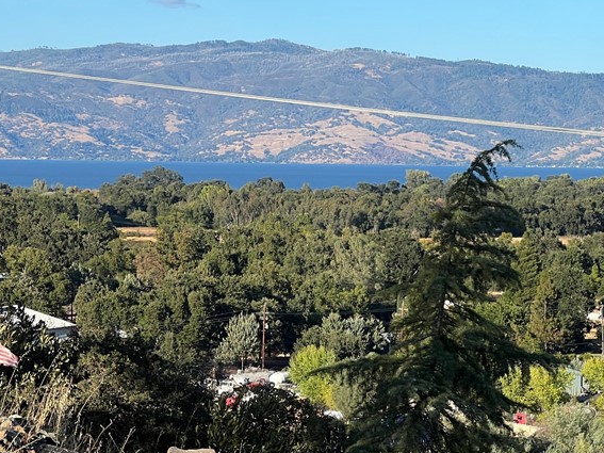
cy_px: 168
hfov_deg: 14.1
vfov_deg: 10.7
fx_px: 2425
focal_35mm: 139
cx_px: 144
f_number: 2.8
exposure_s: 1/717
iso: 32
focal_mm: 9
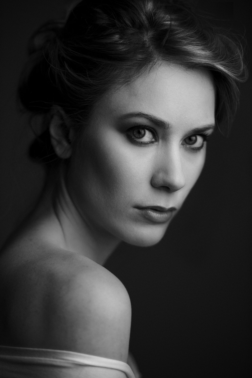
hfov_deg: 7.0
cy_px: 189
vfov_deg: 10.5
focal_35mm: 195
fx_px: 2046
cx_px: 126
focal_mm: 195
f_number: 2.8
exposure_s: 1/200
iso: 2500
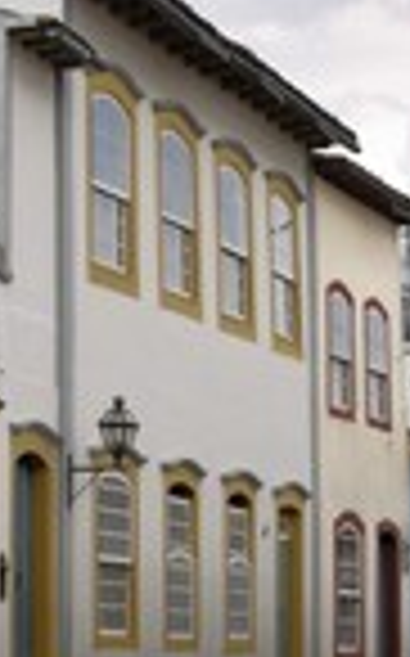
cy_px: 441
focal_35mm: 141
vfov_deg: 14.8
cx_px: -20
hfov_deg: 9.2
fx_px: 2526
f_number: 8
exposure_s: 1/160
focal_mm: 32
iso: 100
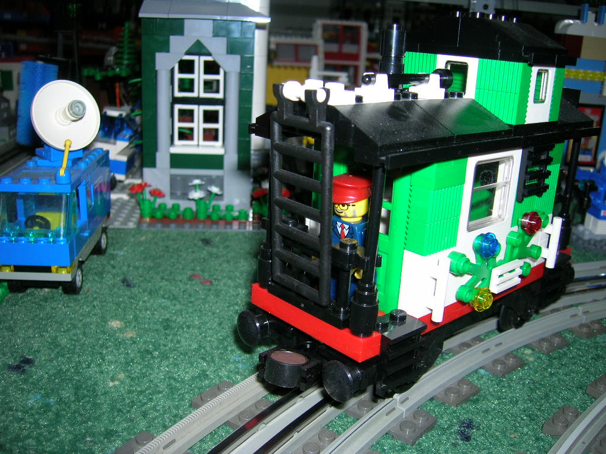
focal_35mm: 34
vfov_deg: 41.8
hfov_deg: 54.0
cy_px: 227
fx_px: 595
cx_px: 303
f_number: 2.9
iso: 50
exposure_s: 1/60.1
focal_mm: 5.7
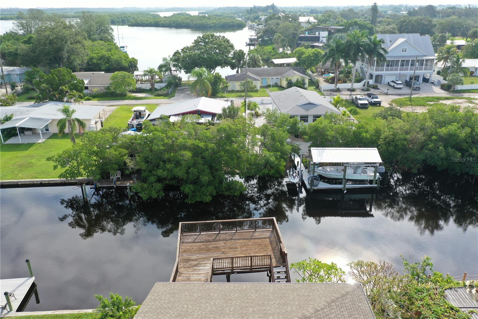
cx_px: 239
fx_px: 372
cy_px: 160
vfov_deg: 46.4
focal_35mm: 28
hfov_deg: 65.5
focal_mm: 10.26
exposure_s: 1/100
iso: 100
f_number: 4
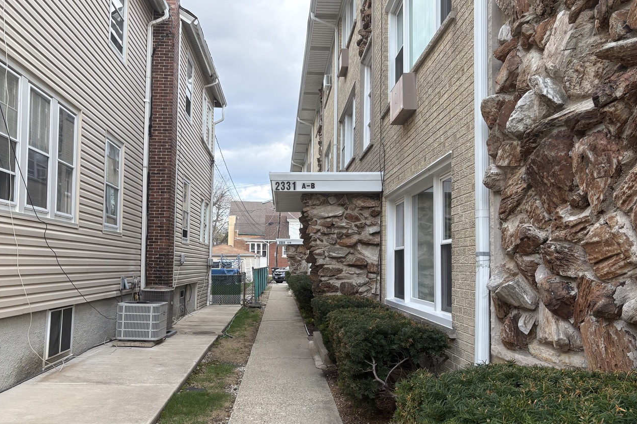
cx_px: 306
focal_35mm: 31
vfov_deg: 42.3
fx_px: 548
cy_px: 224
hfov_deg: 60.3
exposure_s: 1/810
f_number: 1.6
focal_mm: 5.96
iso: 64
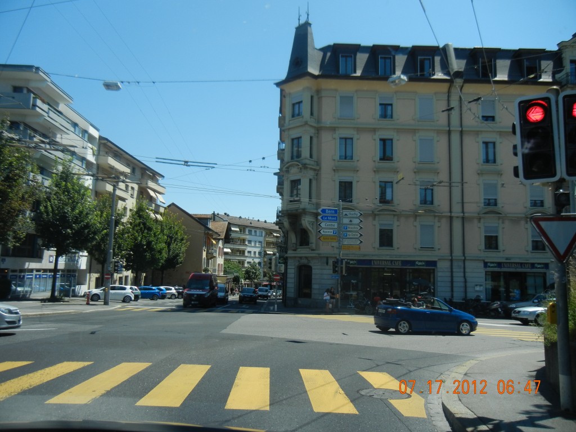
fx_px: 499
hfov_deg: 60.0
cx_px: 288
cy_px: 216
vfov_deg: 46.8
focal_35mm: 30
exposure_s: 1/260
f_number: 7
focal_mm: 5.4
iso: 160
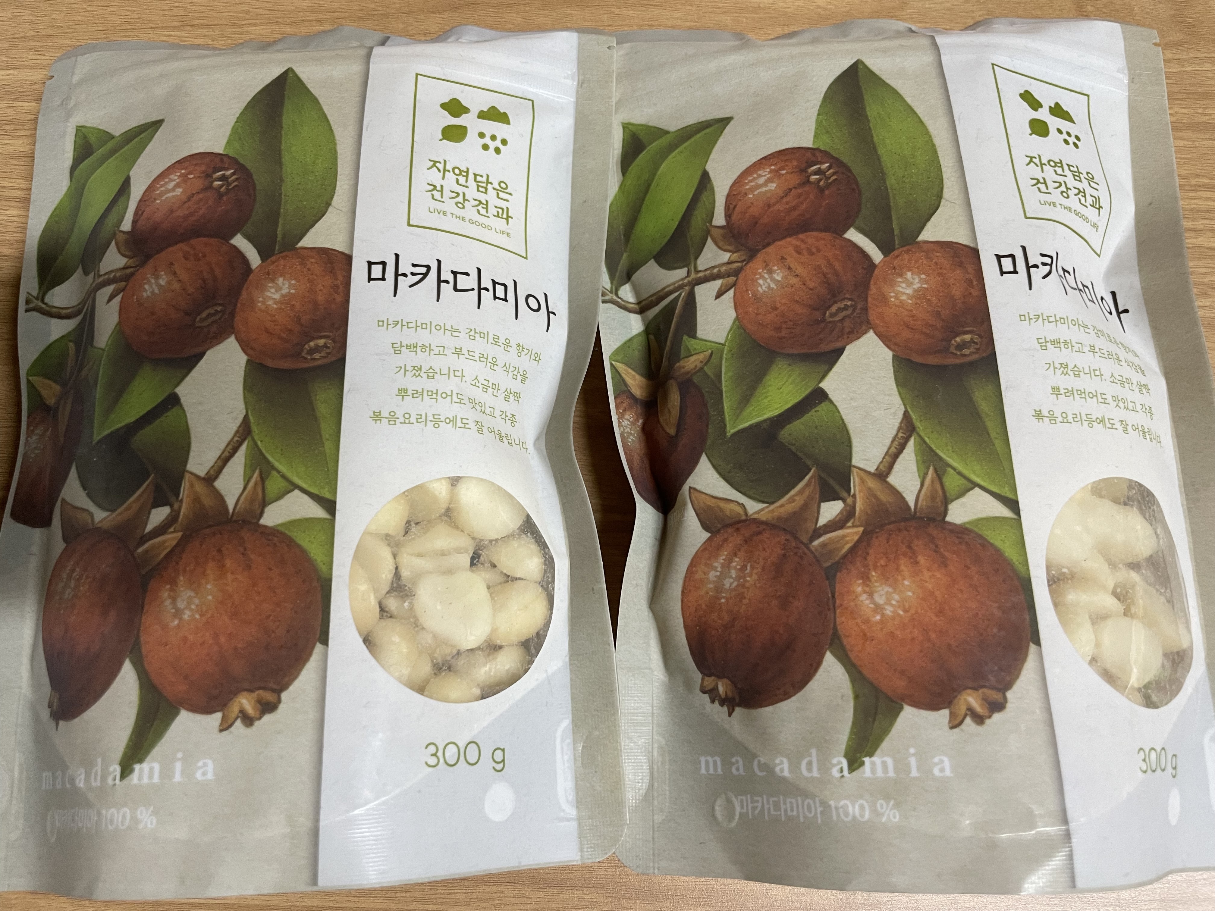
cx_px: 608
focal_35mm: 26
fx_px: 913
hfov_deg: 67.3
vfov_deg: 53.1
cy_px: 456
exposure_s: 1/60
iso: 125
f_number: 1.6
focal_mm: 4.2
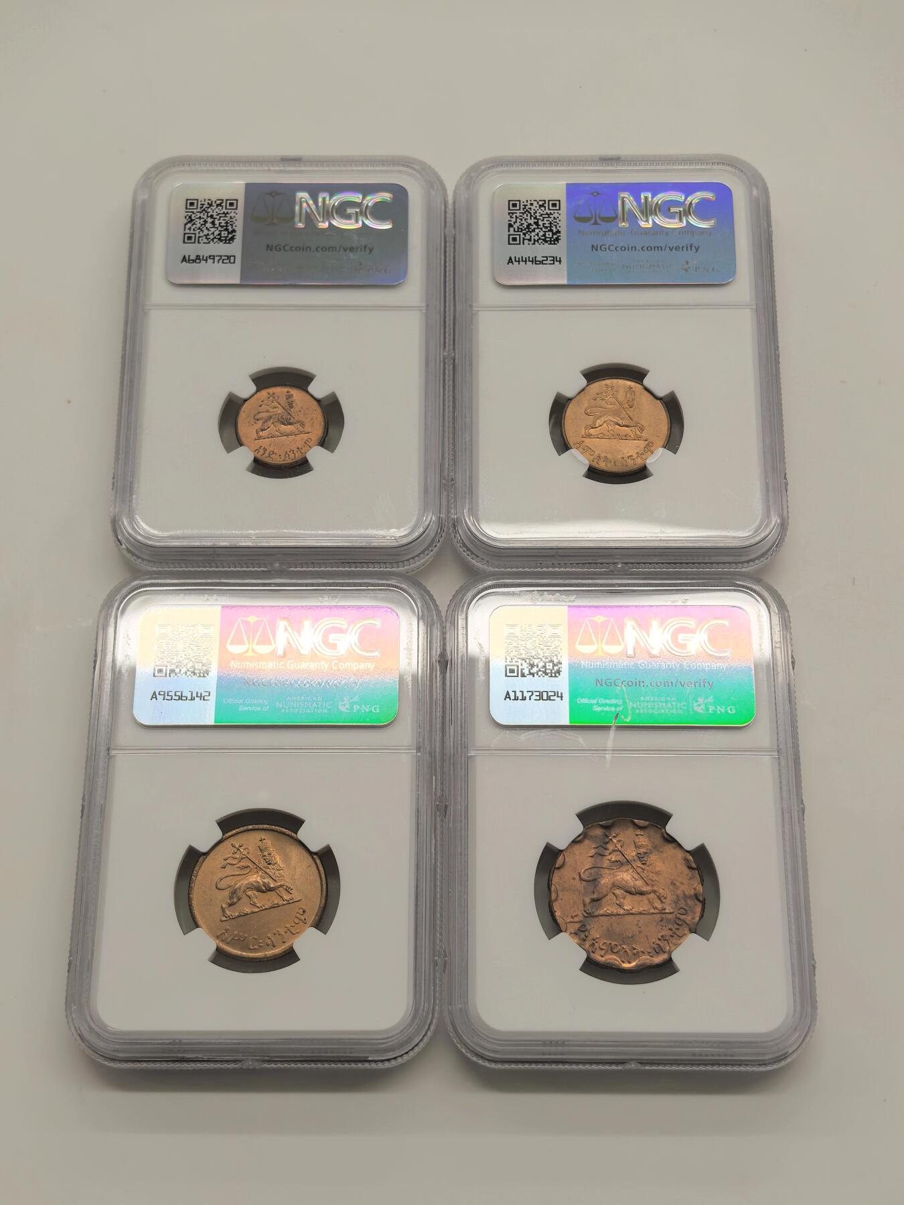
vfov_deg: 35.5
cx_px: 452
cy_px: 602
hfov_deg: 27.0
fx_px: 1880
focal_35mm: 54
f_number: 2
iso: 50
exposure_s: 1/291
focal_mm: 6.98
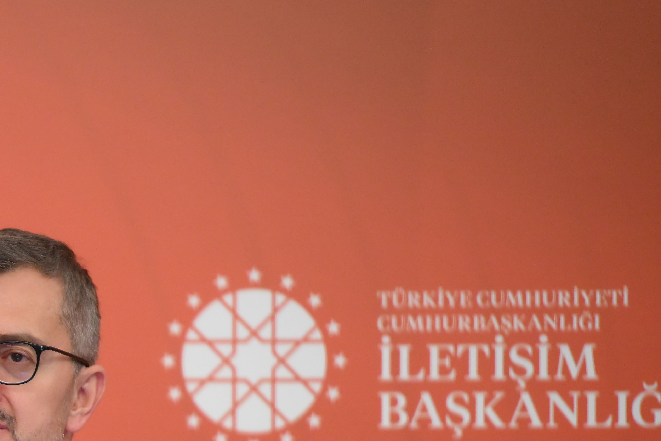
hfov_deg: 10.8
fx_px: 3470
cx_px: -41
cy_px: 487
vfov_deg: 7.2
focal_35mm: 189
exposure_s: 1/250
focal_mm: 73
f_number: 2.8
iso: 2500
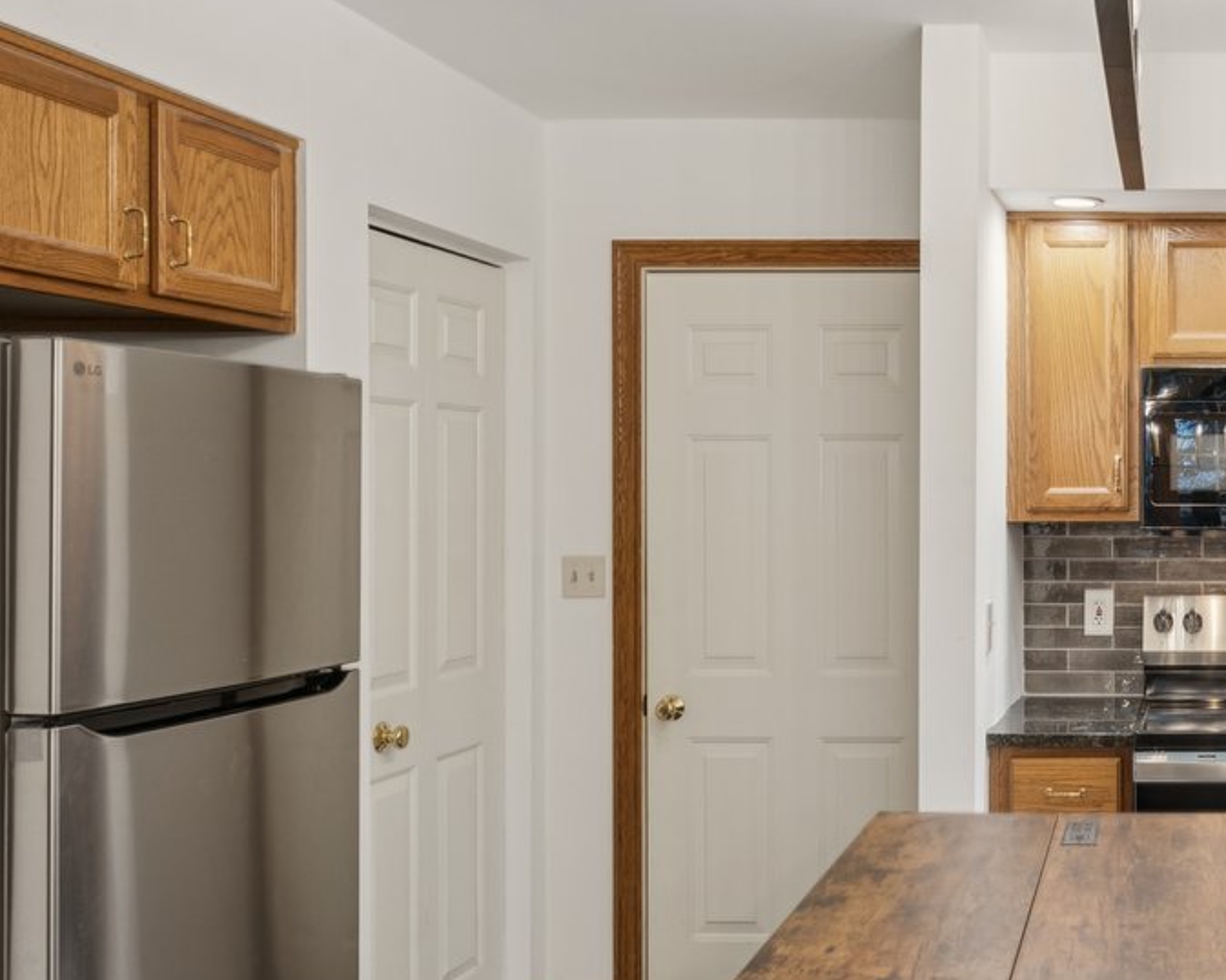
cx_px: 1195
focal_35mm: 40
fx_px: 1451
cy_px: 464
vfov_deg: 37.3
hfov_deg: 40.7
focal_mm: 14
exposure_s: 1/20
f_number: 5
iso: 200
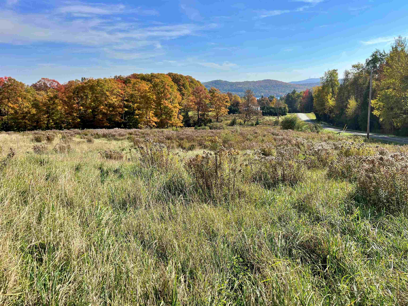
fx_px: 306
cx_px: 204
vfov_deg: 53.1
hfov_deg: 67.3
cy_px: 153
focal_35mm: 26
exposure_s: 1/3413
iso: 50
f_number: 1.6
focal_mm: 5.1
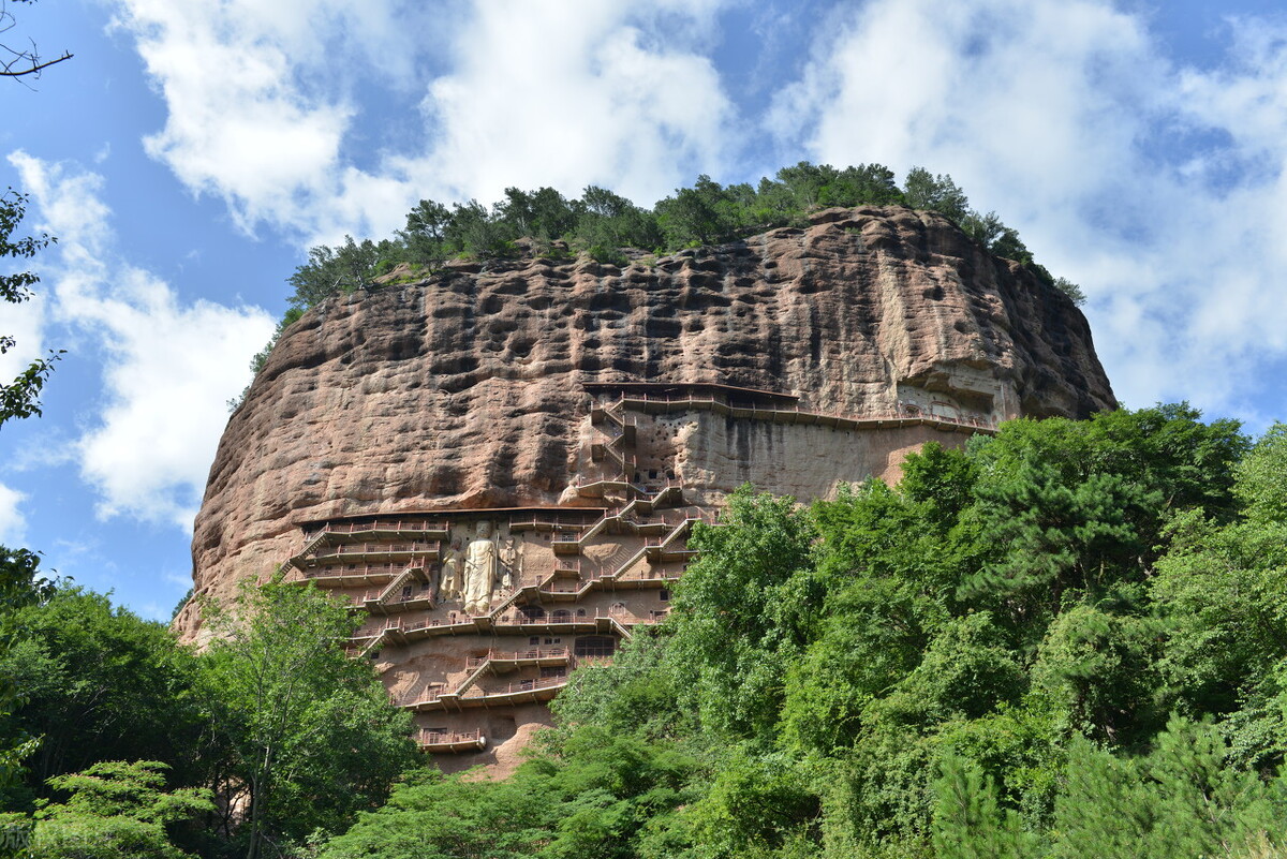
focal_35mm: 29
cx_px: 644
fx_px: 1037
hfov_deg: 63.6
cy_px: 430
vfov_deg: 45.0
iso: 200
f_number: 6.3
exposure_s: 1/400
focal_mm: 29
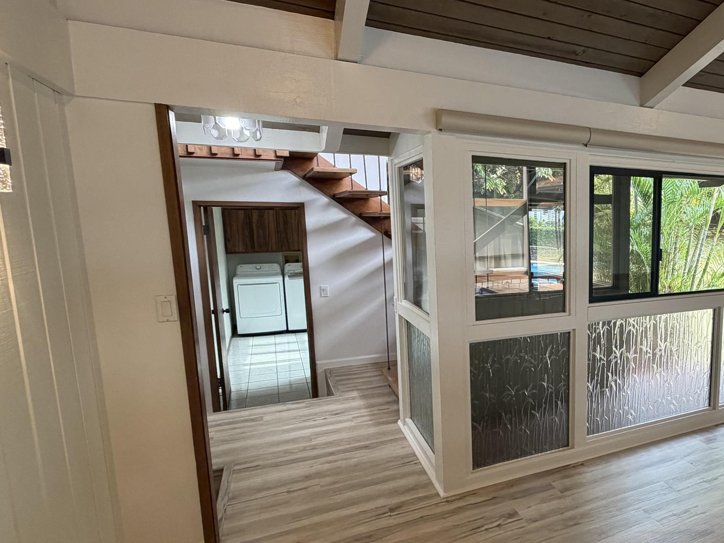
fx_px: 523
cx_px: 570
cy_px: 295
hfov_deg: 63.9
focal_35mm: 25
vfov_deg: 54.8
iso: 200
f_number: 2.2
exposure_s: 1/120
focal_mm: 2.22
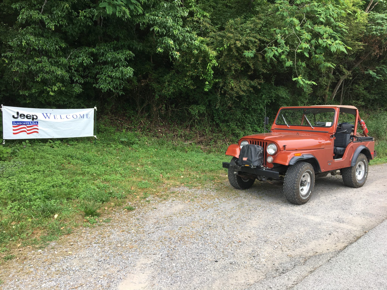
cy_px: 145
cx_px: 194
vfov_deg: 48.2
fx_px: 324
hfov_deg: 61.7
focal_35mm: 29
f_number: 2.2
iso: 25
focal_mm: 4.15
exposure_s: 1/310
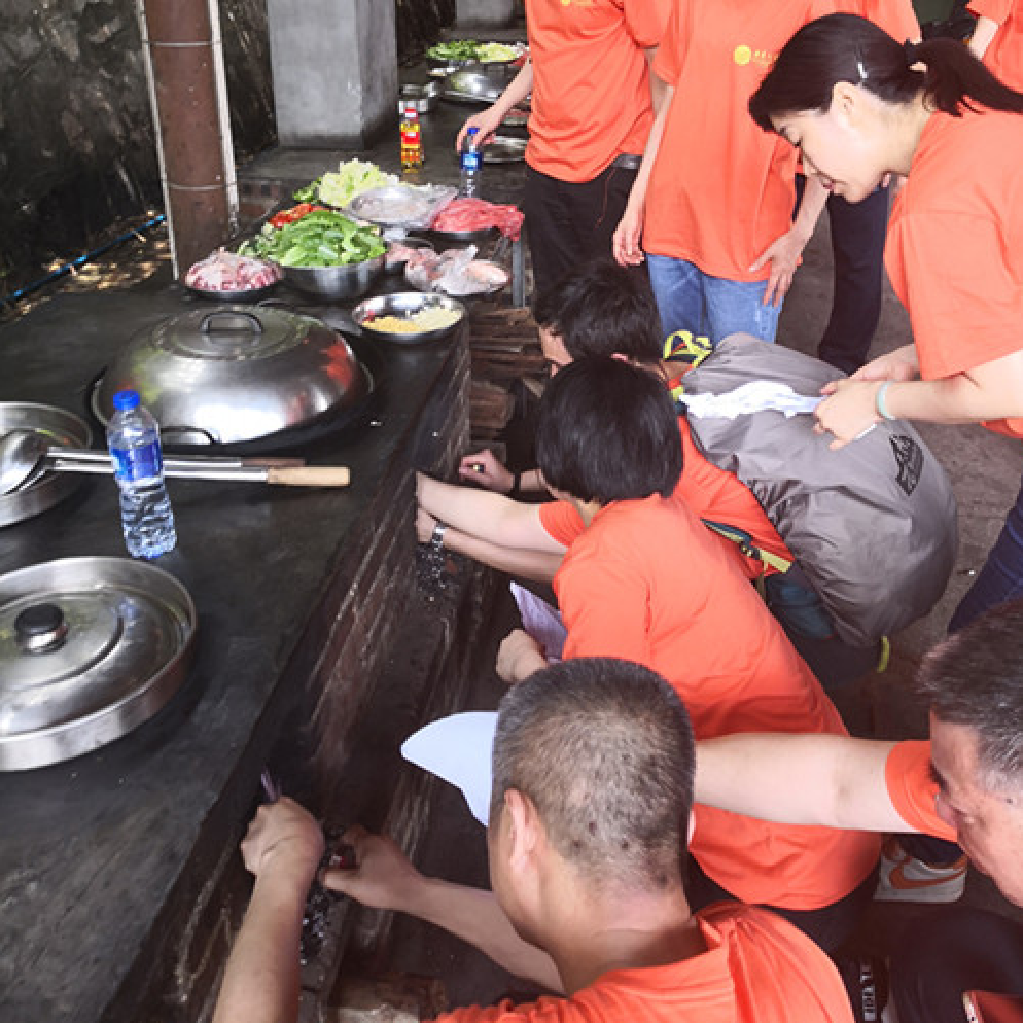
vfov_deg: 50.5
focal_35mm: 32
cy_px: 373
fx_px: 1070
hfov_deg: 51.1
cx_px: 513
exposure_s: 1/100
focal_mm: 3.95
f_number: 1.6
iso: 100
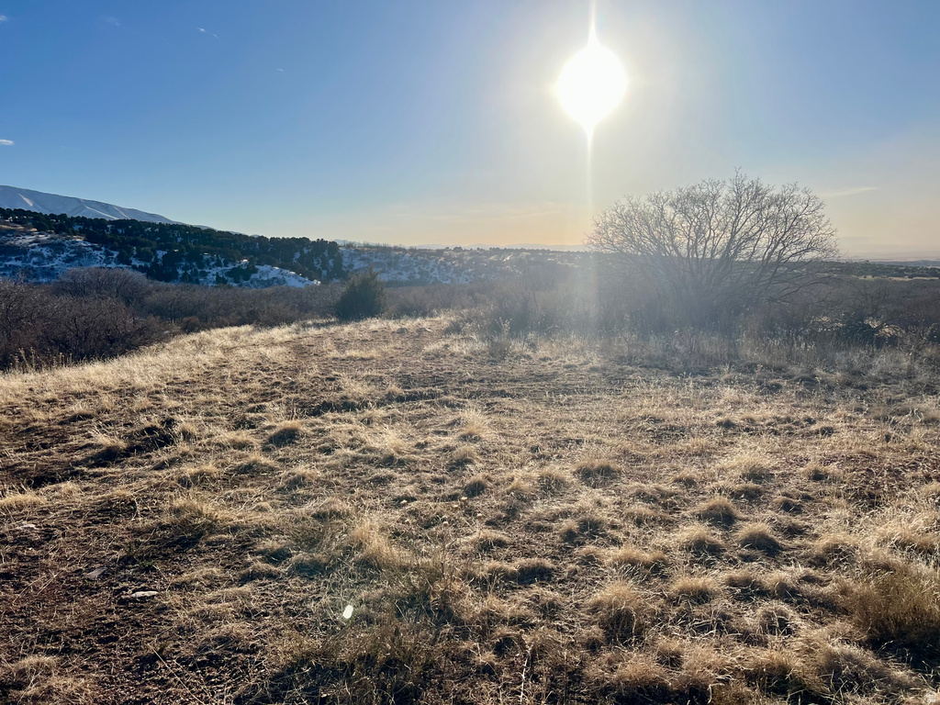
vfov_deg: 53.1
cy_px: 352
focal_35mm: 26
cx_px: 470
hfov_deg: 67.3
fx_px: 706
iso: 50
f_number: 1.5
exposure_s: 1/9434
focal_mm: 5.7
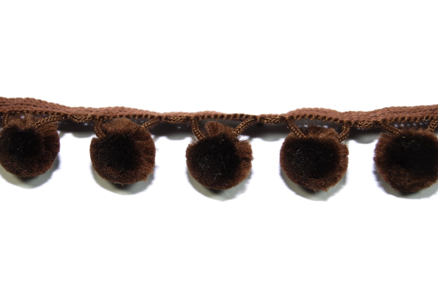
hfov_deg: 24.6
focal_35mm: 82
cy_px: 147
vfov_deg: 16.6
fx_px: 1005
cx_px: 219
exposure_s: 1/125
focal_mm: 55
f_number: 5.6
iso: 200
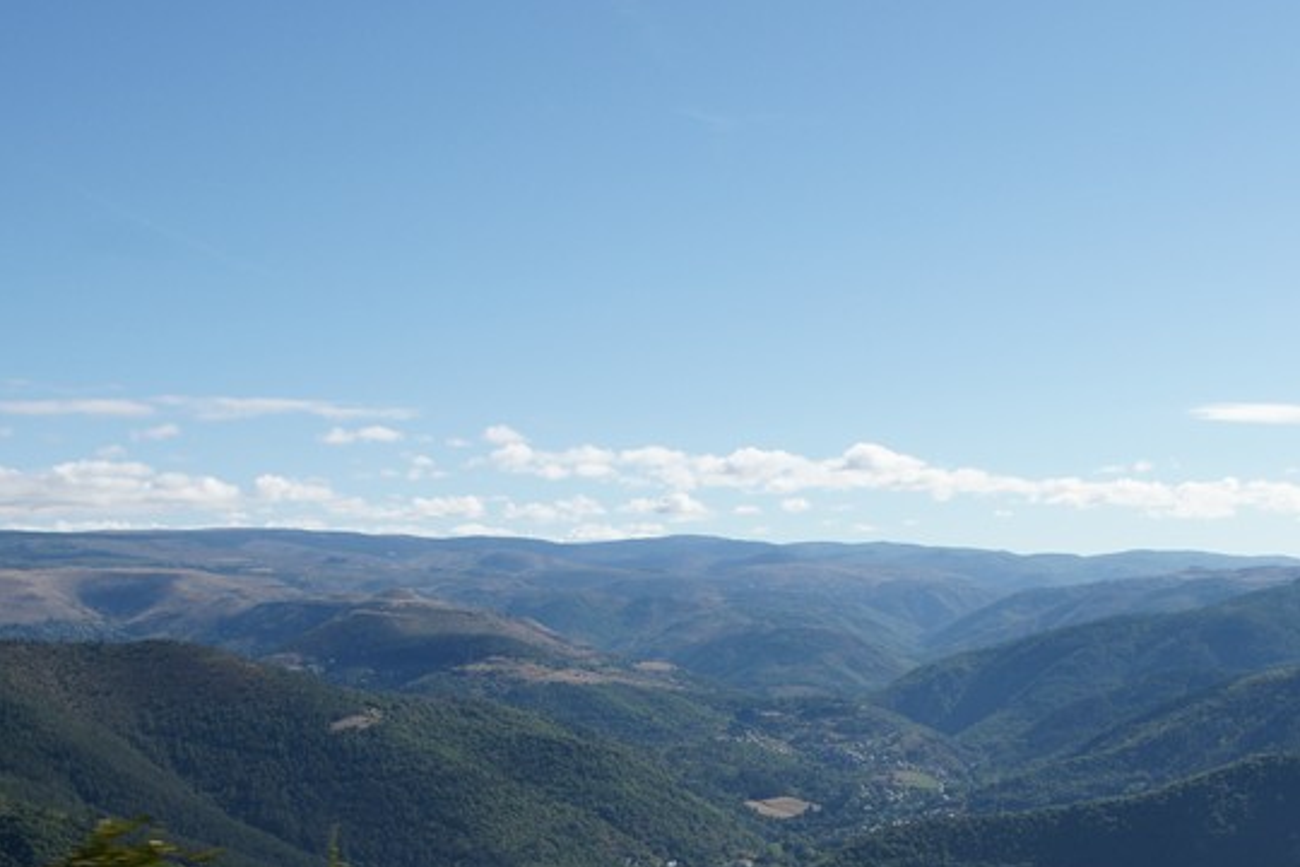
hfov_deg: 38.8
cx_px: 929
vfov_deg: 26.4
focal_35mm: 50
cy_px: 716
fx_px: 1805
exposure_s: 1/320
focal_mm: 18
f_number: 10
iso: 200
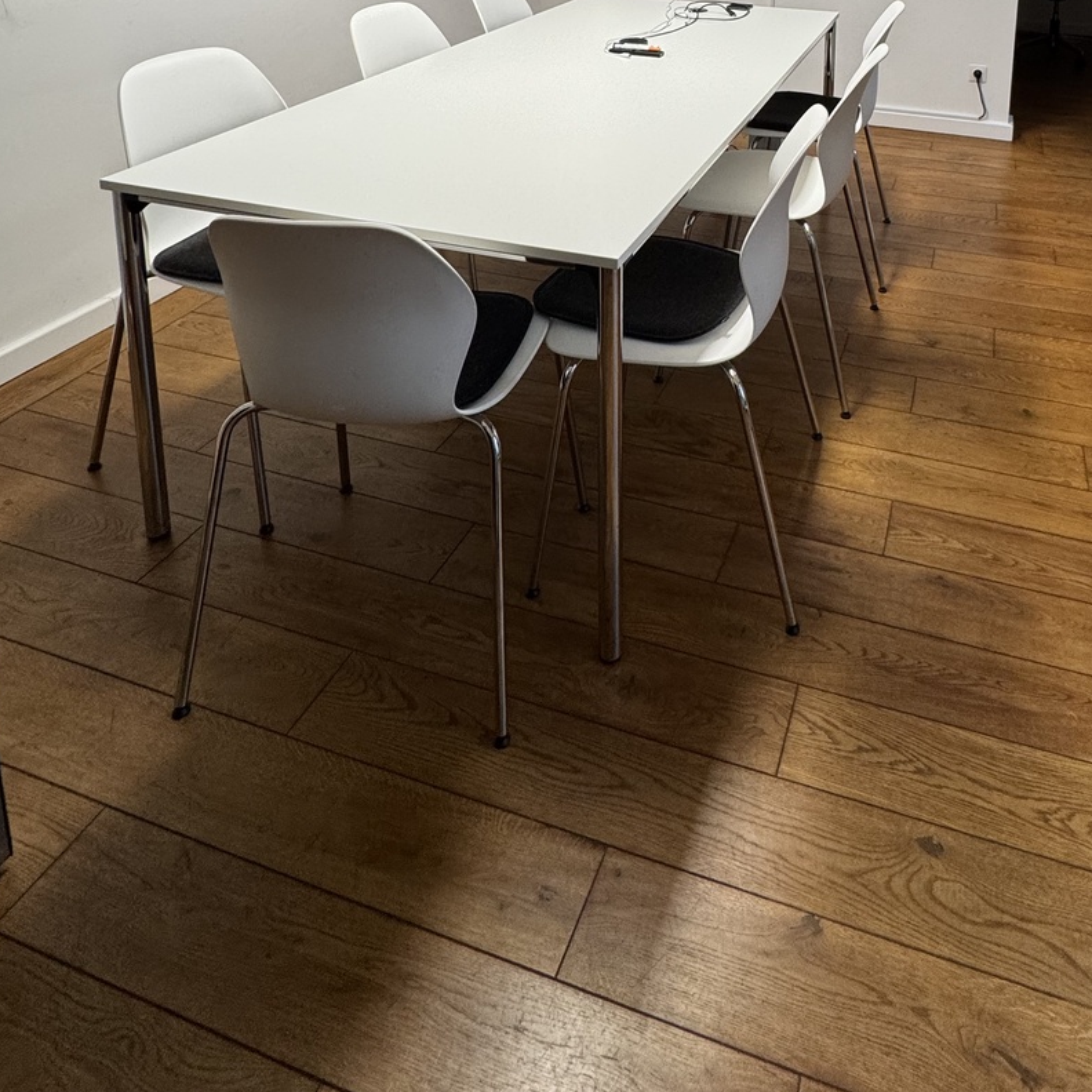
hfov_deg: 60.7
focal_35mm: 25
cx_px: 765
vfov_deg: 50.4
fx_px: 892
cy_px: -10
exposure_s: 1/100
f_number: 2.2
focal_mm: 2.22
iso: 160
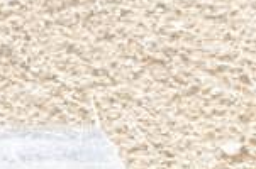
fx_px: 1753
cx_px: -354
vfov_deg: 5.4
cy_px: 388
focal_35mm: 247
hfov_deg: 7.8
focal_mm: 21.25
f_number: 11
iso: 800
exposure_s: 1/125
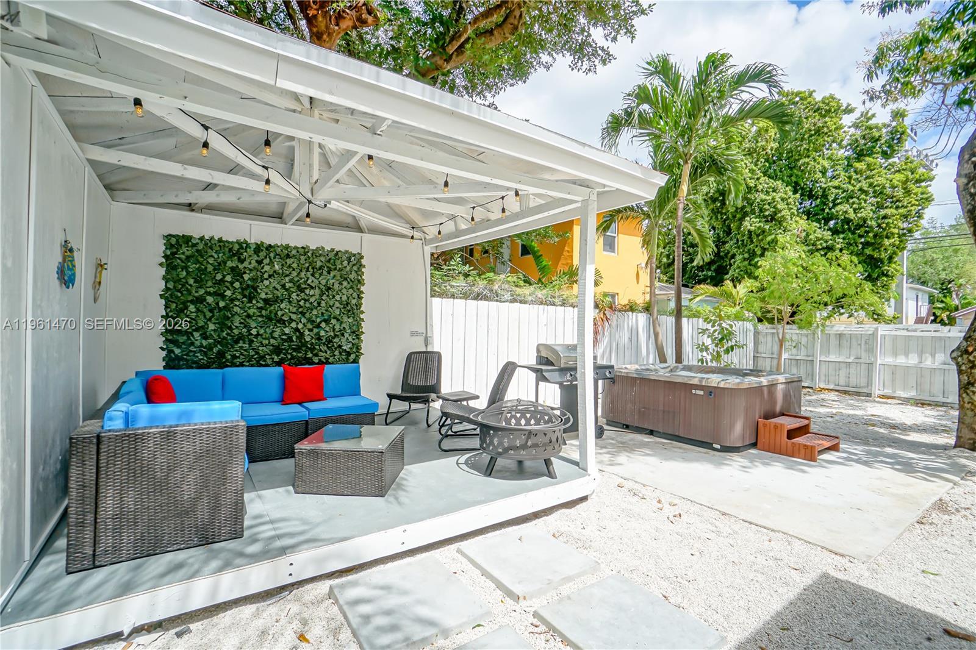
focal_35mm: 15
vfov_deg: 77.3
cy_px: 325
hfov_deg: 100.4
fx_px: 407
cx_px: 488
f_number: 10
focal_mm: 10
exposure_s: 1/200
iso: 160
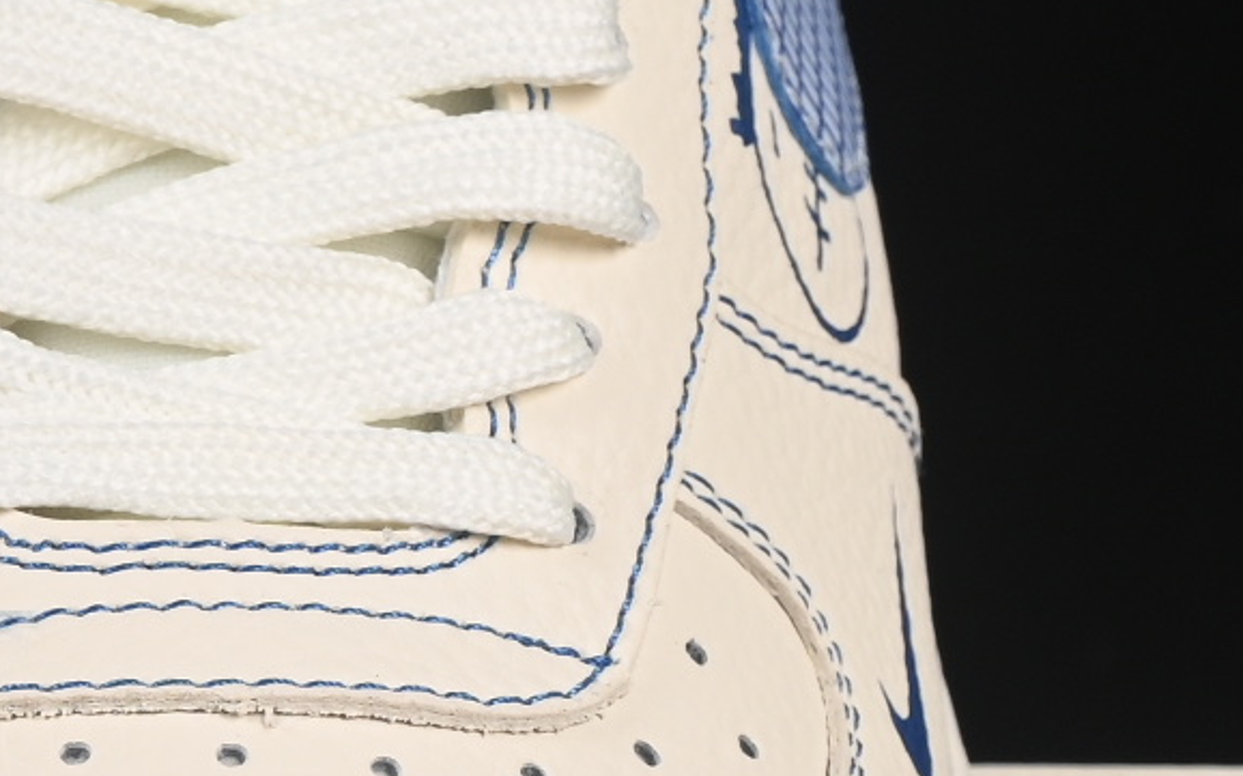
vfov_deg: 3.6
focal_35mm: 368
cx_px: -368
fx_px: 12464
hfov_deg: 5.7
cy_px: 782
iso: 160
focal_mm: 50
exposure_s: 1/80
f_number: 8
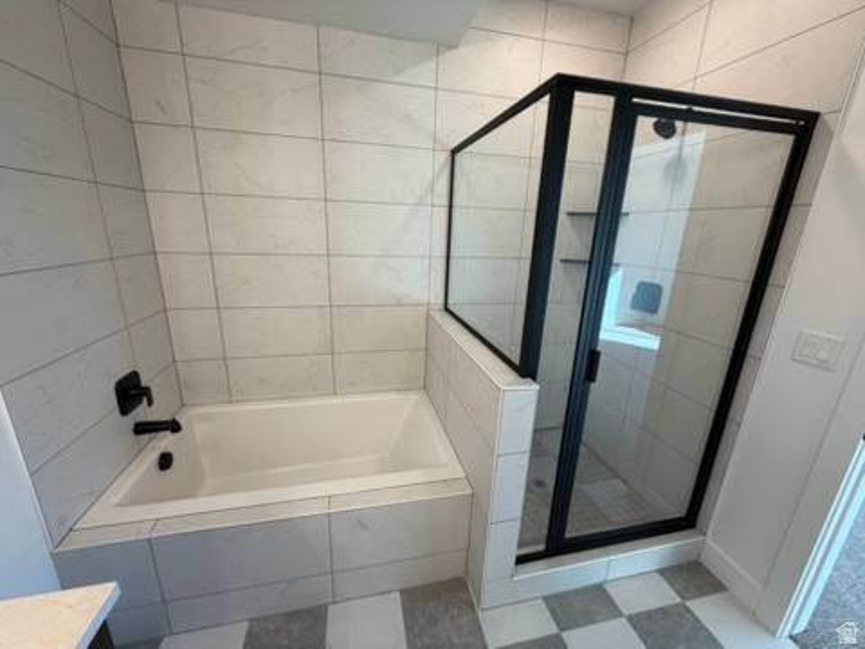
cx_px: 432
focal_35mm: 14
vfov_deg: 85.7
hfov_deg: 102.1
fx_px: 350
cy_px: 324
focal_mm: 2.22
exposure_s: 1/120
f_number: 2.2
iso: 125
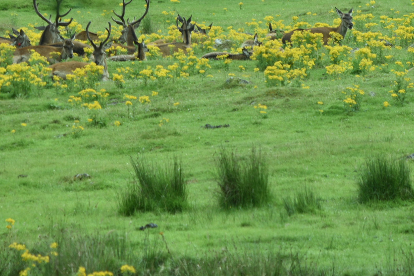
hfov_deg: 4.2
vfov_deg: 2.8
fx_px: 5680
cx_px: 212
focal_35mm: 494
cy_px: 33
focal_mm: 170
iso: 280
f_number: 5.6
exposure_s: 1/500
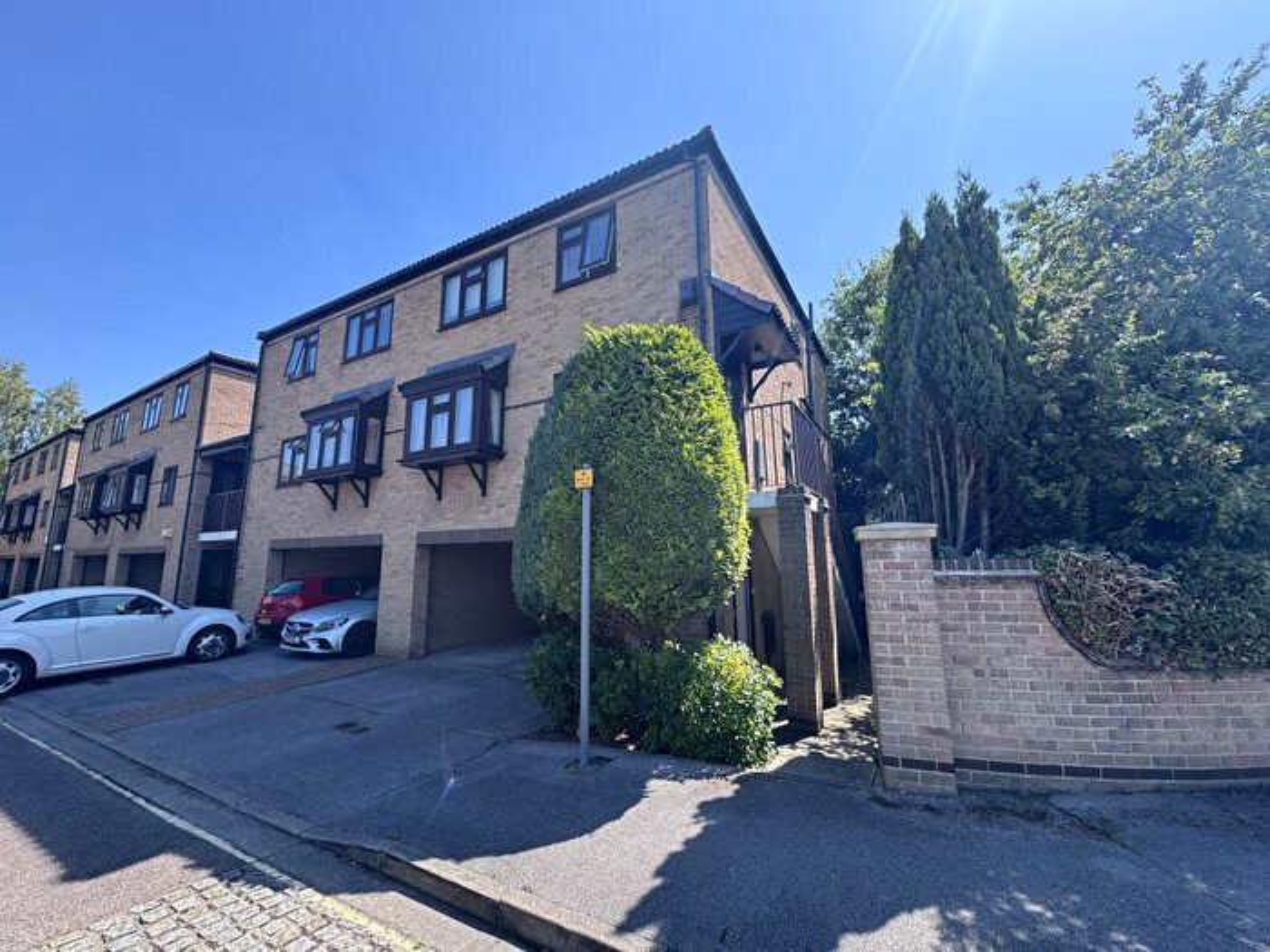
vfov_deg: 85.7
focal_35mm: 14
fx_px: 514
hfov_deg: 102.1
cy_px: 476
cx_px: 635
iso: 40
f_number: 2.2
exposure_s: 1/485
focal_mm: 2.22
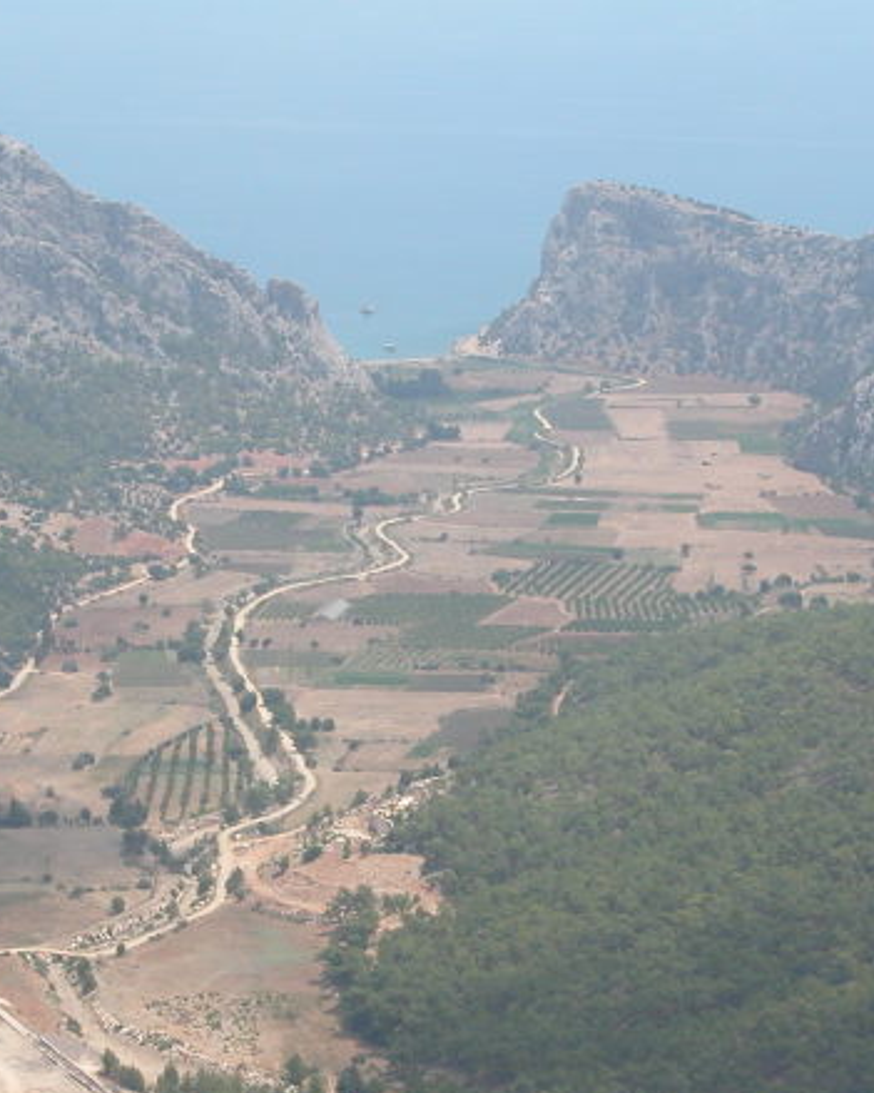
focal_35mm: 148
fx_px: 4787
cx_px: 284
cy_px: 636
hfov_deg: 10.4
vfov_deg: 13.0
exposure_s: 1/470
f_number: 5.3
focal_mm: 18.8
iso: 100
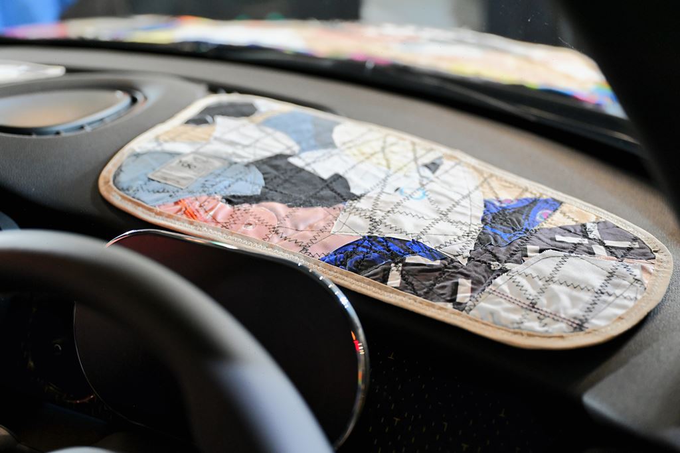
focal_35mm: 41
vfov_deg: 32.6
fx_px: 775
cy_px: 226
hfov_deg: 47.4
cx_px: 340
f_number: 2.8
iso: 2000
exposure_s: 1/160
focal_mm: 41
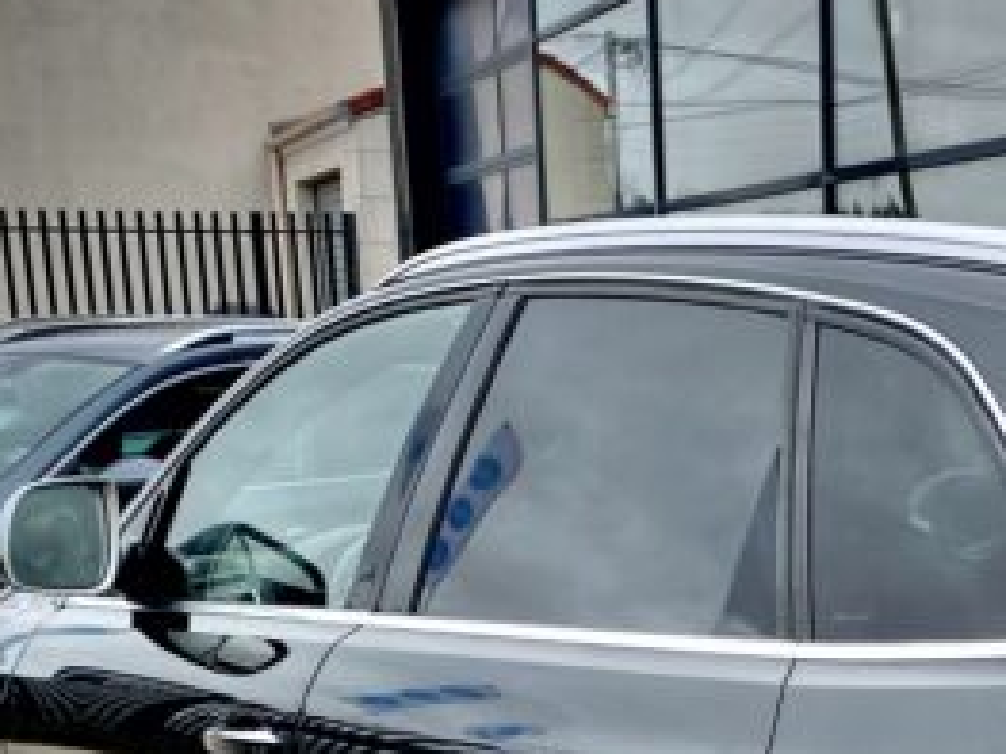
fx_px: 2295
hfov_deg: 23.6
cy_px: 1026
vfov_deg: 17.3
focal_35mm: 79
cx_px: 1021
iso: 32
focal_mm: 4.25
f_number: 1.8
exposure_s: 1/191
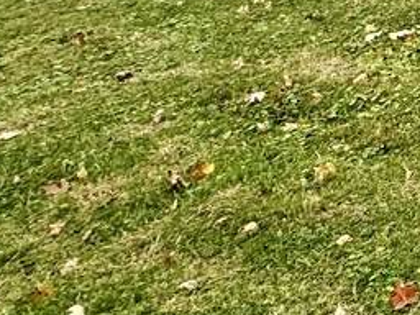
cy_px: -177
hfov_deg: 15.8
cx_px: 976
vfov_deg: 18.3
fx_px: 849
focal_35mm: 70
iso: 40
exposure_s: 1/170
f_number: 2.2
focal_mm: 2.22
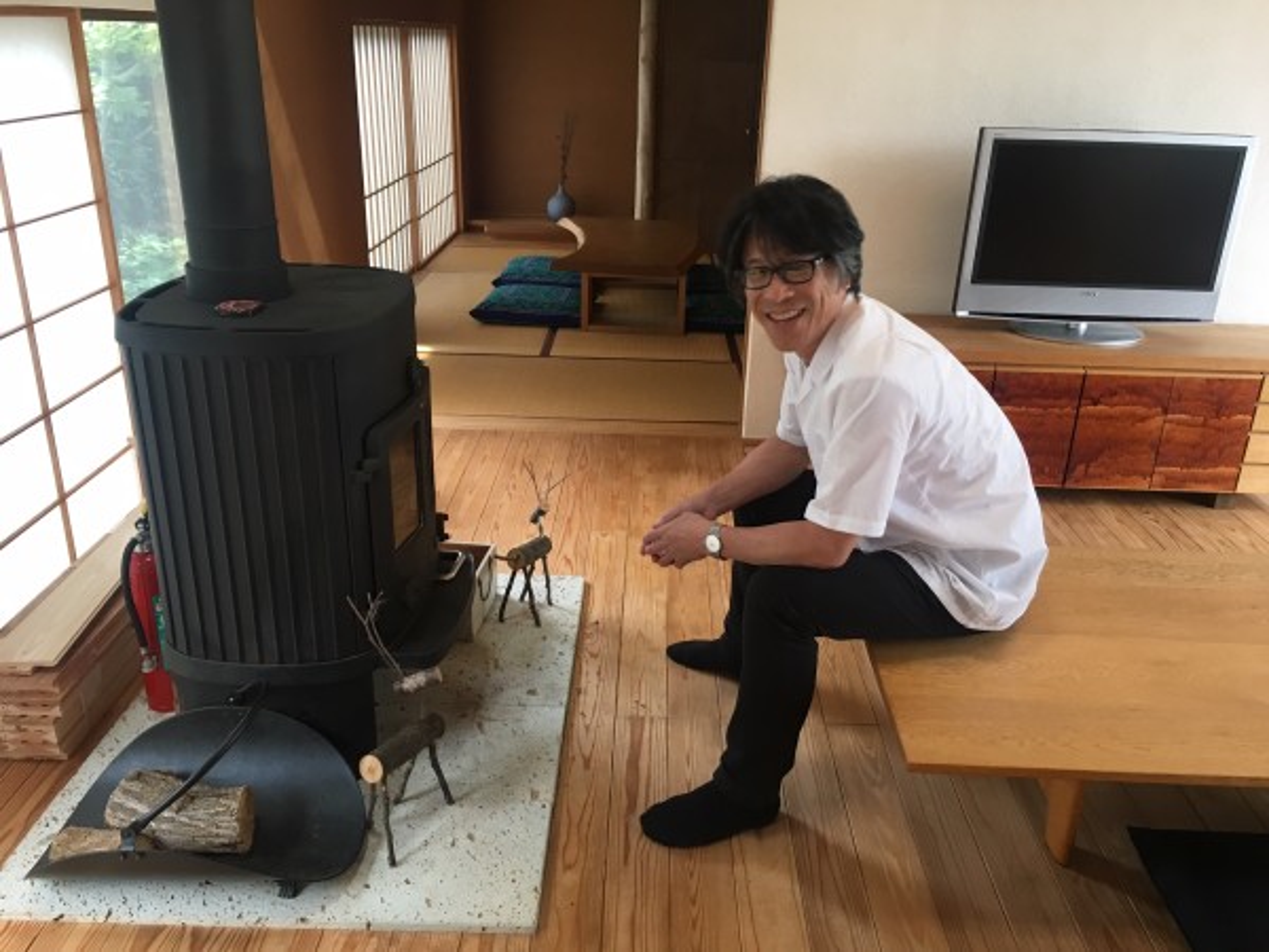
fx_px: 1063
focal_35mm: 29
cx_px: 634
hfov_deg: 61.7
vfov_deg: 48.2
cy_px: 476
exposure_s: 1/30
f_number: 2.2
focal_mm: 4.15
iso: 40
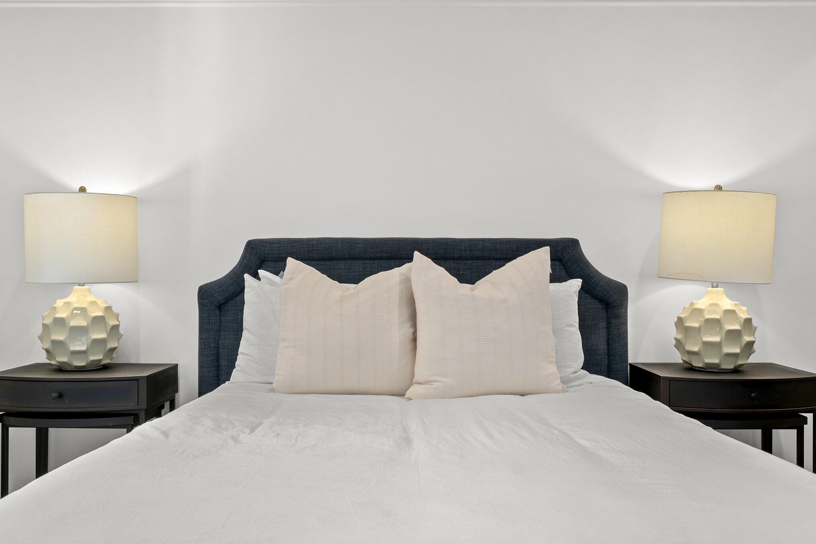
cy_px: 272
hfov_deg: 60.3
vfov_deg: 42.3
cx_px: 408
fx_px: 703
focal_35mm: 31
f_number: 8
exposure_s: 1/2
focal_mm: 20.7
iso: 400
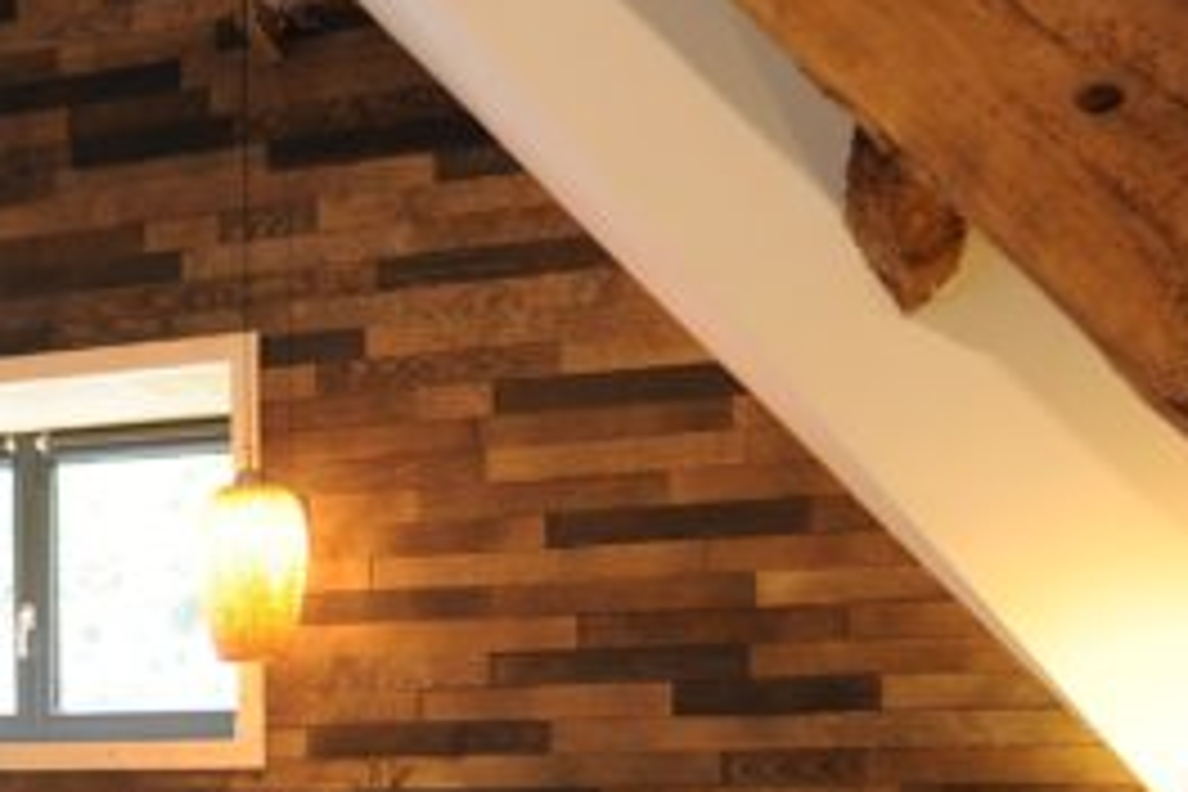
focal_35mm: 62
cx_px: -180
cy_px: 772
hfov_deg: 28.7
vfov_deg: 21.2
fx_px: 2046
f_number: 2.8
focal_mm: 16
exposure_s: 1/30
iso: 800
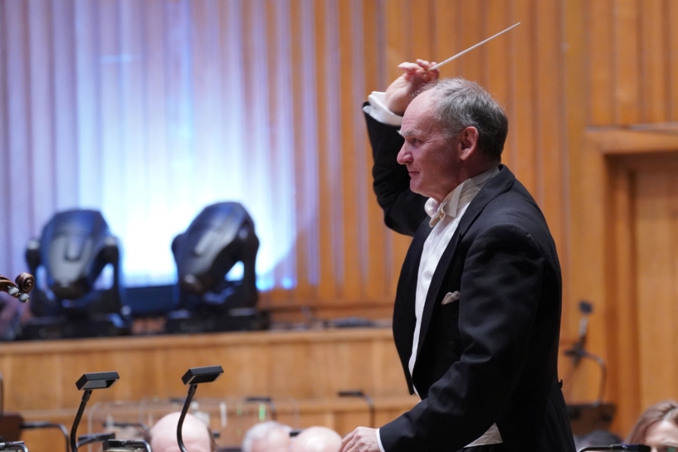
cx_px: 418
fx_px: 5217
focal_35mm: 277
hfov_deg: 7.4
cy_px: 212
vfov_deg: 5.0
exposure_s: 1/100
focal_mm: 221
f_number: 6.3
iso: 8000
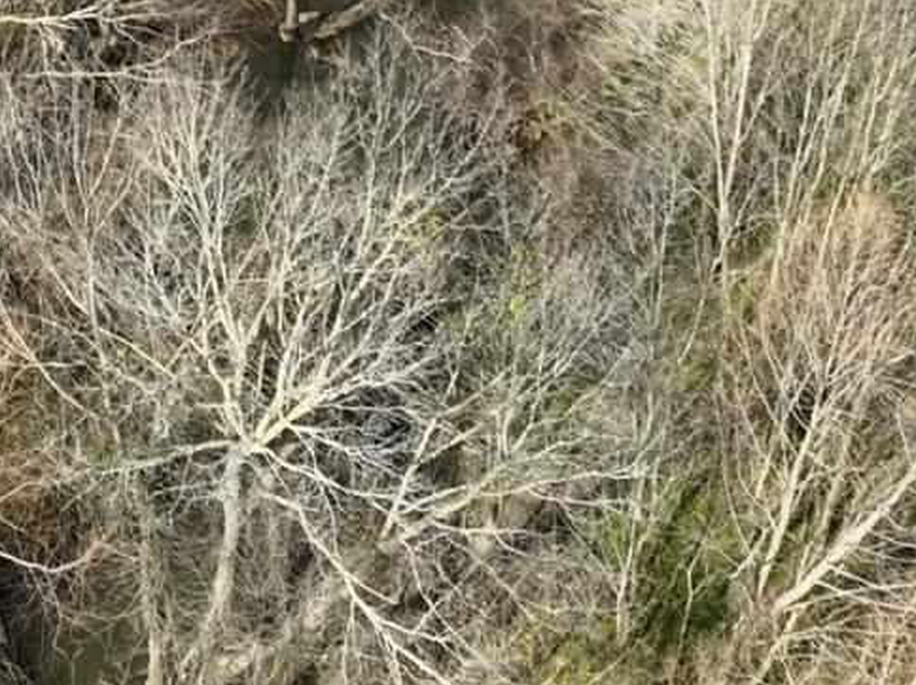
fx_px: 3357
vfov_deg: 9.9
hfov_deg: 14.7
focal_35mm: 127
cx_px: -337
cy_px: -1065
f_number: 2.8
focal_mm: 12.29
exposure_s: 1/100
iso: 100
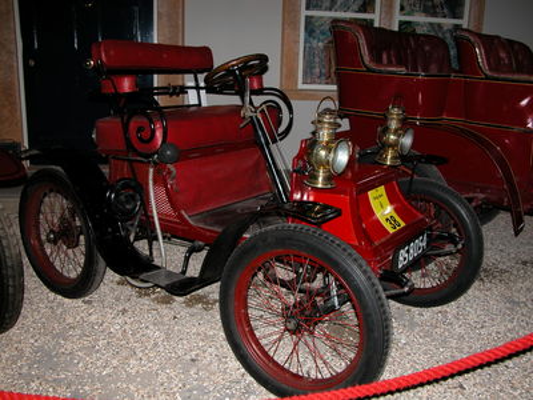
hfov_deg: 51.4
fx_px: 554
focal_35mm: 36
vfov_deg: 39.7
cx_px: 266
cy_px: 200
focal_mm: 9.2
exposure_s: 1/60
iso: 100
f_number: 2.8
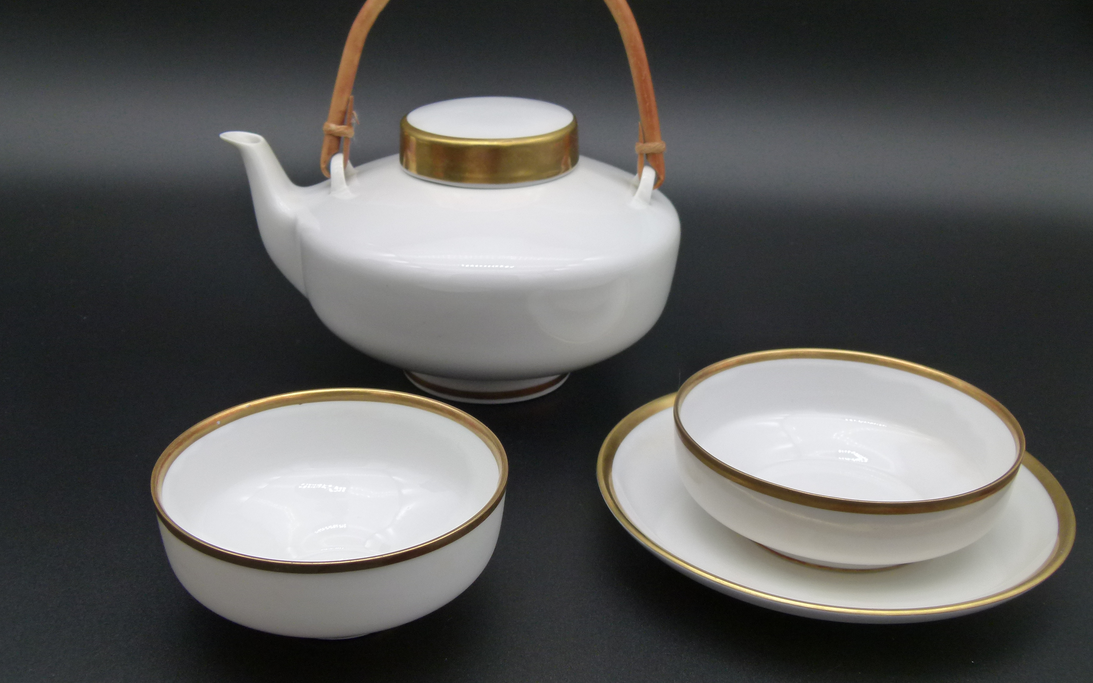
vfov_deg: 30.5
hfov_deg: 47.2
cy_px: 341
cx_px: 550
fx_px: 1251
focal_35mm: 42
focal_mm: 7
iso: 160
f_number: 3.6
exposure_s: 1/125
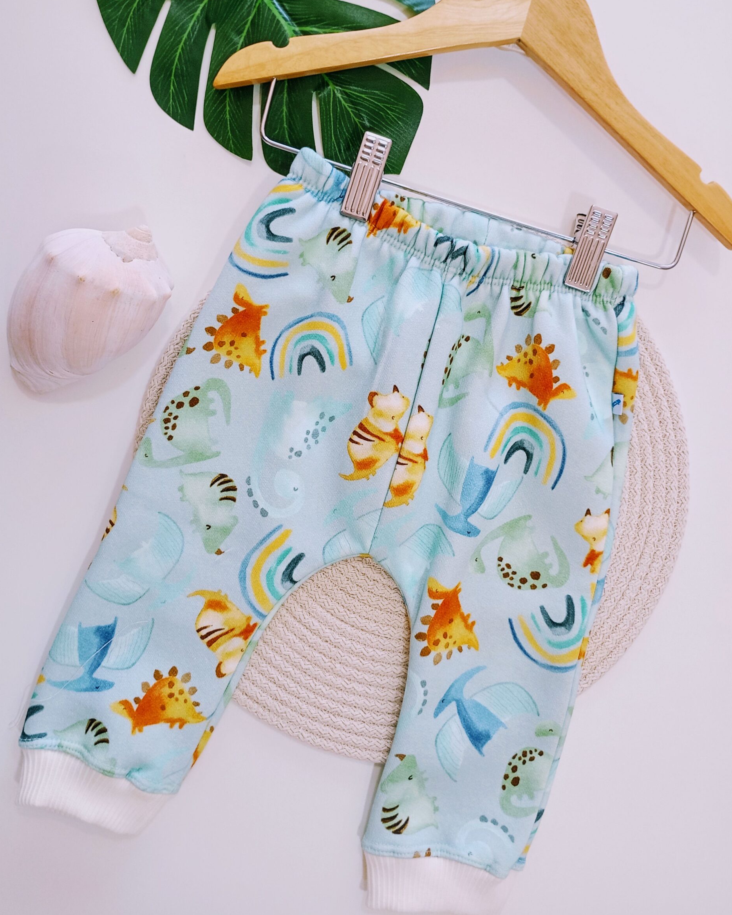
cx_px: 369
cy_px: 427
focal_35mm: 30
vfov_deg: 58.7
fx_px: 812
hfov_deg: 48.5
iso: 418
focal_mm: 4.27
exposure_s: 1/50
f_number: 1.8
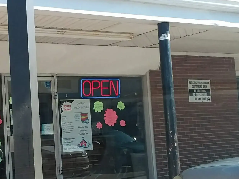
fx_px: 414
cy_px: 96
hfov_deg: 31.7
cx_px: 63
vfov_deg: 24.4
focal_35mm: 60
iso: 40
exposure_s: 1/549
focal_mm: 2.47
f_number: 1.9
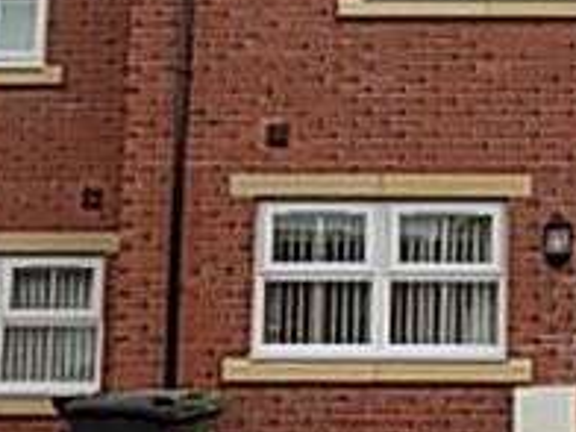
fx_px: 1364
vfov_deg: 17.9
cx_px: 611
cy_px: 113
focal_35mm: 82
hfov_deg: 22.7
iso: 80
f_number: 3.1
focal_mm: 4
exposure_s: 1/320
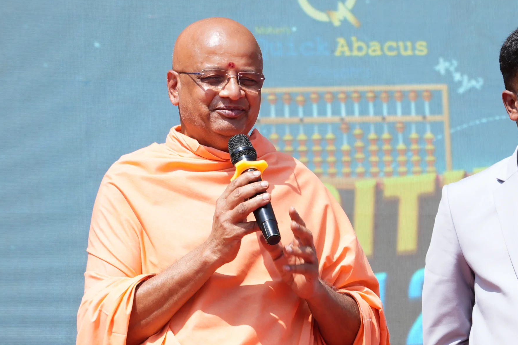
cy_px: 194
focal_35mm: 227
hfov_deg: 9.1
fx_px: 3266
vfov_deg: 6.1
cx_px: 368
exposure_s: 1/320
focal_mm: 105
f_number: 7.1
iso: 160
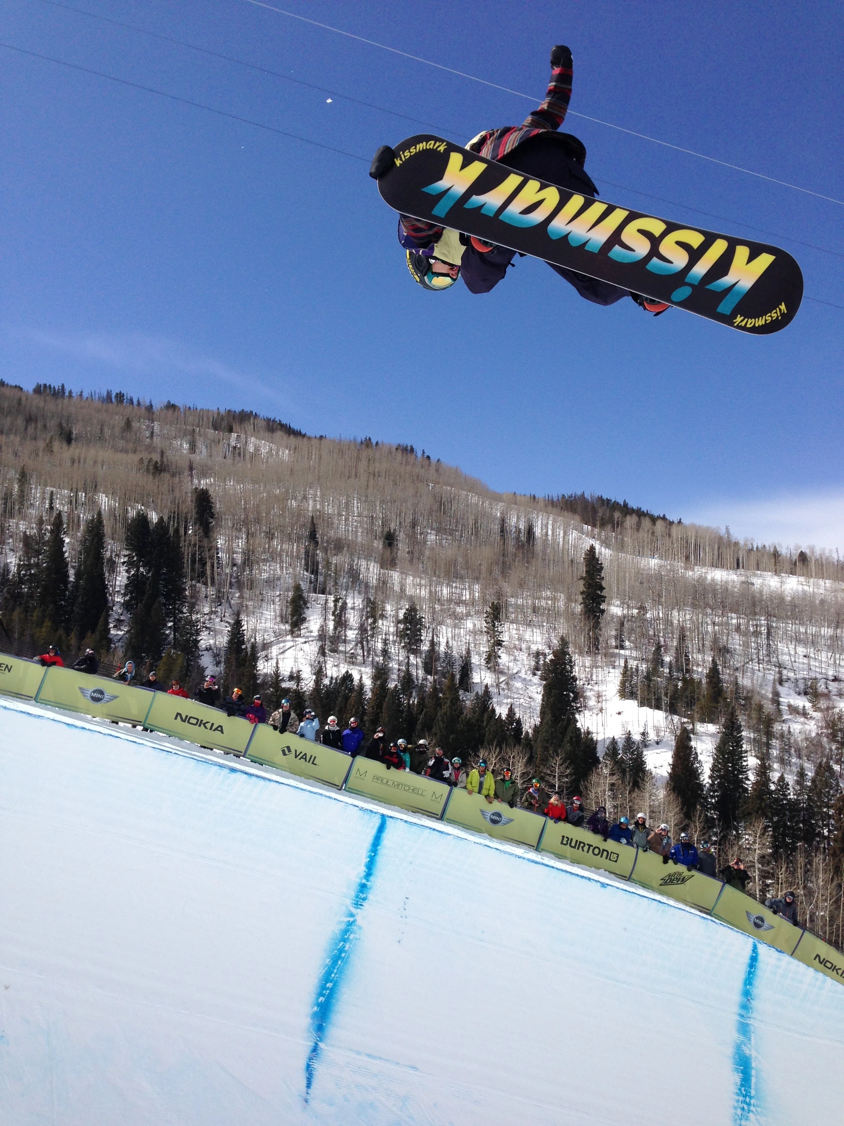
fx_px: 1073
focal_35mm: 33
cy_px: 563
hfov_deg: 42.9
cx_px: 422
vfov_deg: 55.4
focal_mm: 4.13
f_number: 2.4
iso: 50
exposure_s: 1/3195
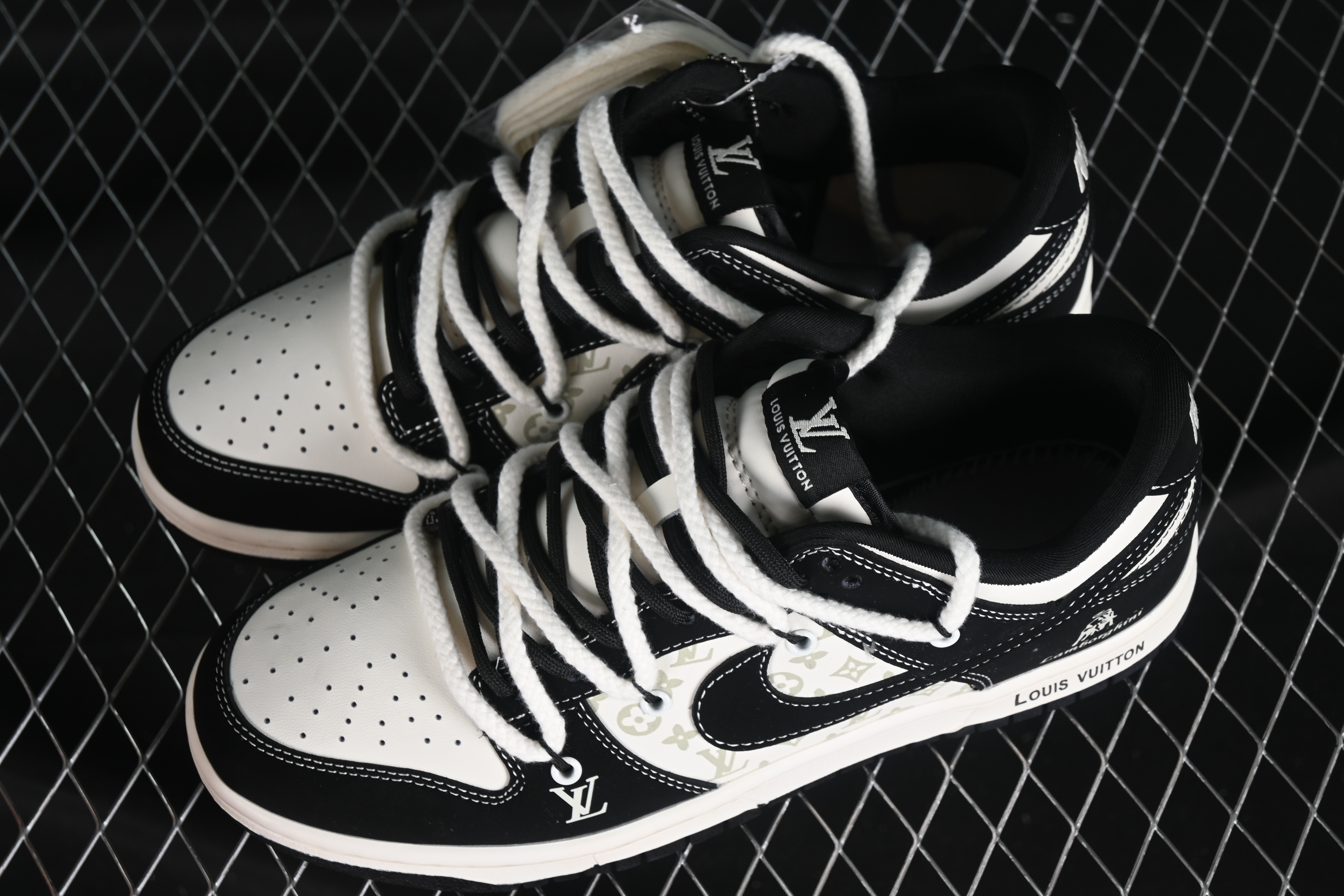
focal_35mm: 75
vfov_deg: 18.2
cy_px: 448
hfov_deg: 27.0
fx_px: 2800
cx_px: 672
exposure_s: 1/50
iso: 160
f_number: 6.3
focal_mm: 50
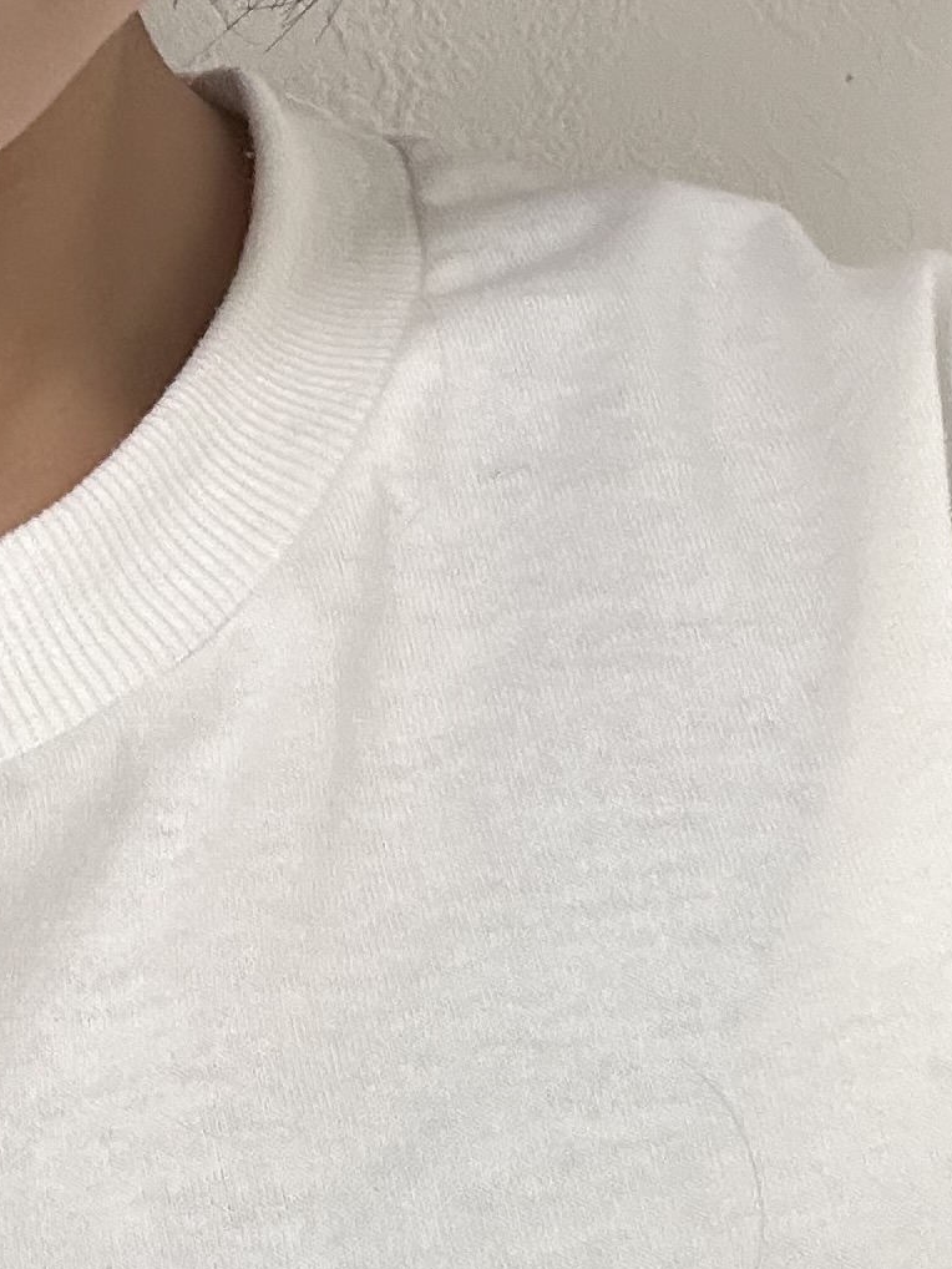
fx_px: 3335
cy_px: -40
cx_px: -148
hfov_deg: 15.7
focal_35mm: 91
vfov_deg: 20.7
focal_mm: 2.69
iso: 200
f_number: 1.9
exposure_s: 1/50
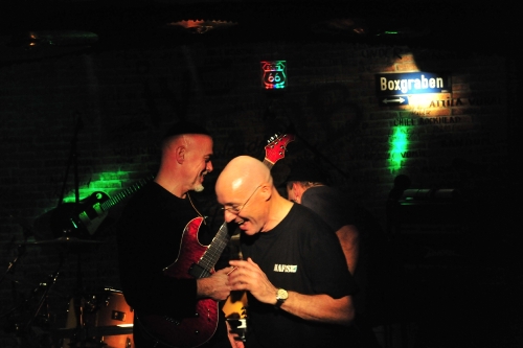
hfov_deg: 36.3
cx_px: 262
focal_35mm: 55
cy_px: 174
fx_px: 799
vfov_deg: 24.6
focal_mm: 55
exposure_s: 1/100
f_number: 6.3
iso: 6400
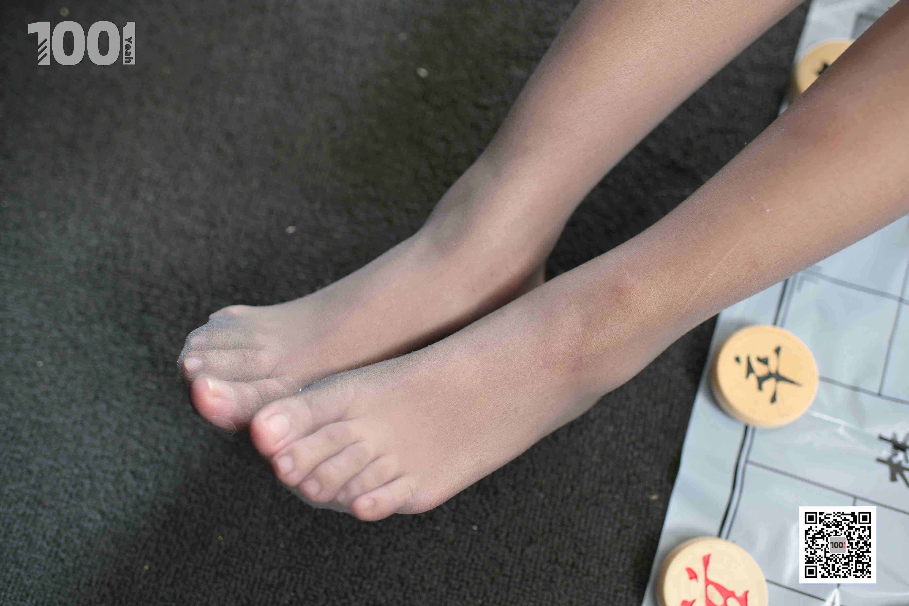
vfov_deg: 37.9
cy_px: 303
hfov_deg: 54.4
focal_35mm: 35
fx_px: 884
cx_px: 454
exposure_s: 1/125
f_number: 2.5
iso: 800
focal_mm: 35
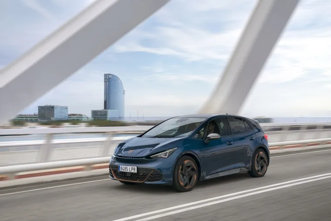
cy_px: 110
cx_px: 166
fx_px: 414
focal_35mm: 45
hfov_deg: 43.6
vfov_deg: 29.9
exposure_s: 1/1250
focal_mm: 45
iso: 400
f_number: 4.5
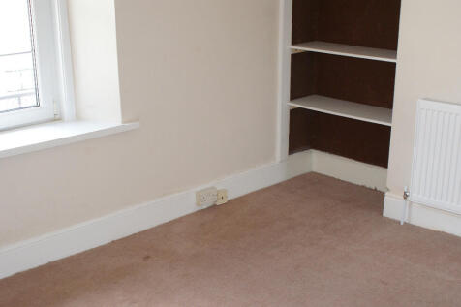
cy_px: 154
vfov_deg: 29.8
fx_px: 576
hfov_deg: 43.6
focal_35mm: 45
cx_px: 230
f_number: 5
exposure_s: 1/125
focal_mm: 30
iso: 800
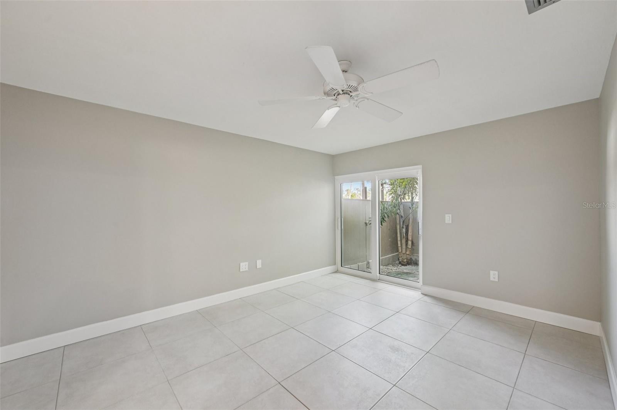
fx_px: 240
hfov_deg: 104.3
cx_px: 308
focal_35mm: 14
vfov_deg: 81.1
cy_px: 205
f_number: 8
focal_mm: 14
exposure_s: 1/8
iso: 400
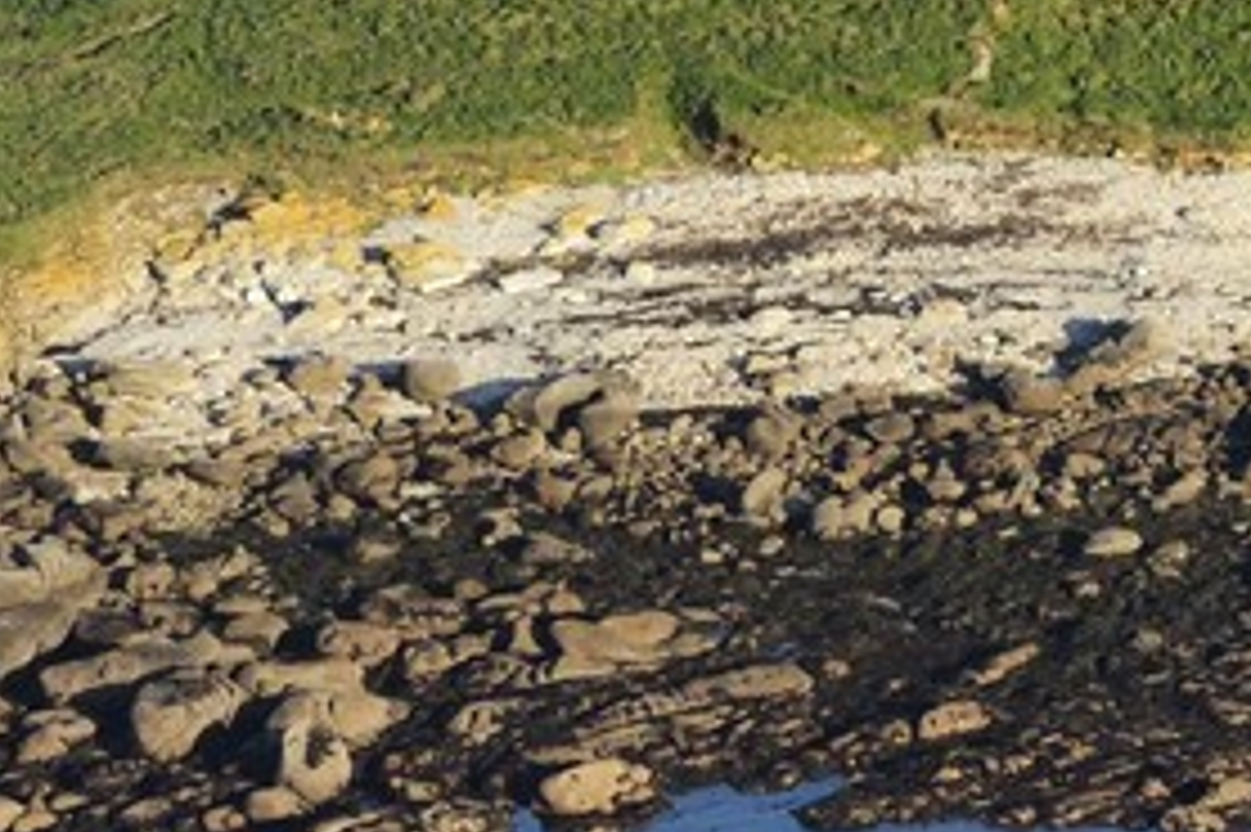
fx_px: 17017
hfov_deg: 4.1
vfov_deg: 2.8
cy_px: -490
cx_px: 3267
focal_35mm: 490
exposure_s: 1/1250
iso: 800
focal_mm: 85
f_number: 9
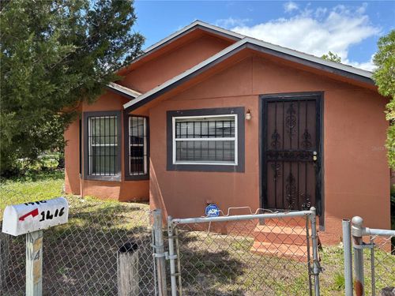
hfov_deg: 67.3
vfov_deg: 53.1
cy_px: 148
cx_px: 198
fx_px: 297
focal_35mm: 26
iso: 50
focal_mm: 5.96
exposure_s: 1/943
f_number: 1.6
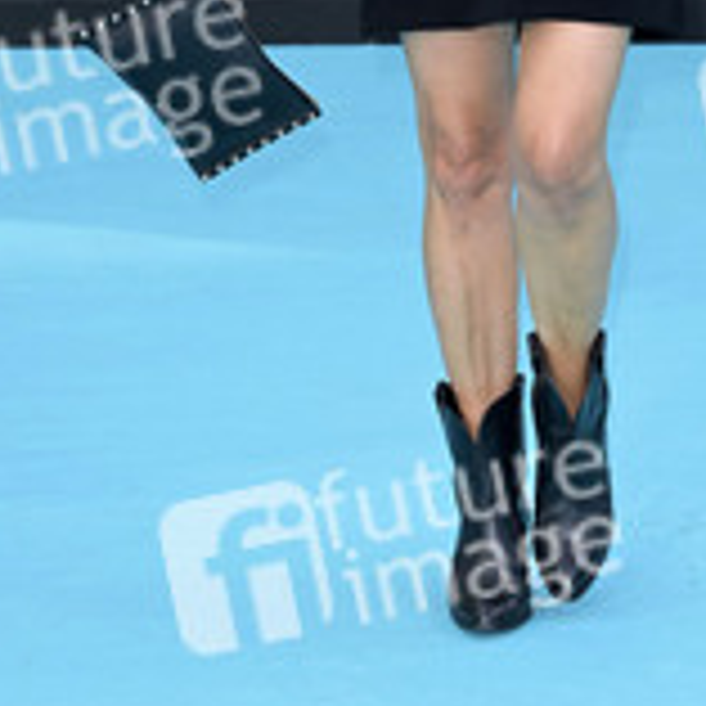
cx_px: 522
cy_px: -126
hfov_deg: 9.5
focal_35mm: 184
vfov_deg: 9.4
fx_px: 4246
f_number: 5.6
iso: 320
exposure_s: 1/250
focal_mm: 85
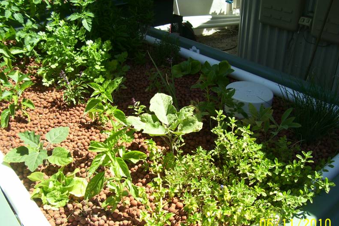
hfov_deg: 53.1
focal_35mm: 36
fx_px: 339
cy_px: 126
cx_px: 171
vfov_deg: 36.8
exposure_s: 1/750
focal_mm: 5.6
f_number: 2.7
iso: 80
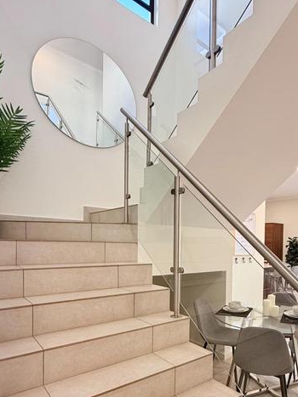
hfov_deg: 54.9
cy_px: 253
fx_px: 276
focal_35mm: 24
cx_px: 212
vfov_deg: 70.2
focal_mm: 2.22
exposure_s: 1/99
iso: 160
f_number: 2.2
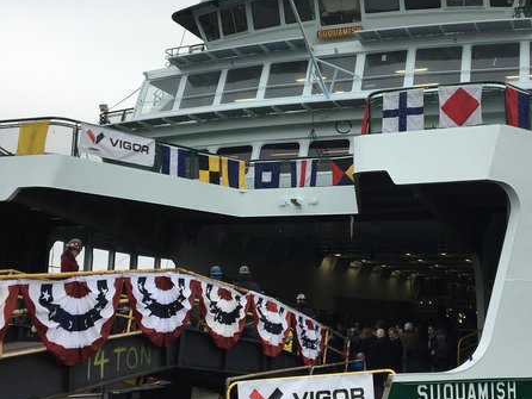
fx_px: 800
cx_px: 323
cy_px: 161
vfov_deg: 28.0
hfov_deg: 36.6
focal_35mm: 52
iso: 25
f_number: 2.2
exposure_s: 1/288
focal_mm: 4.15
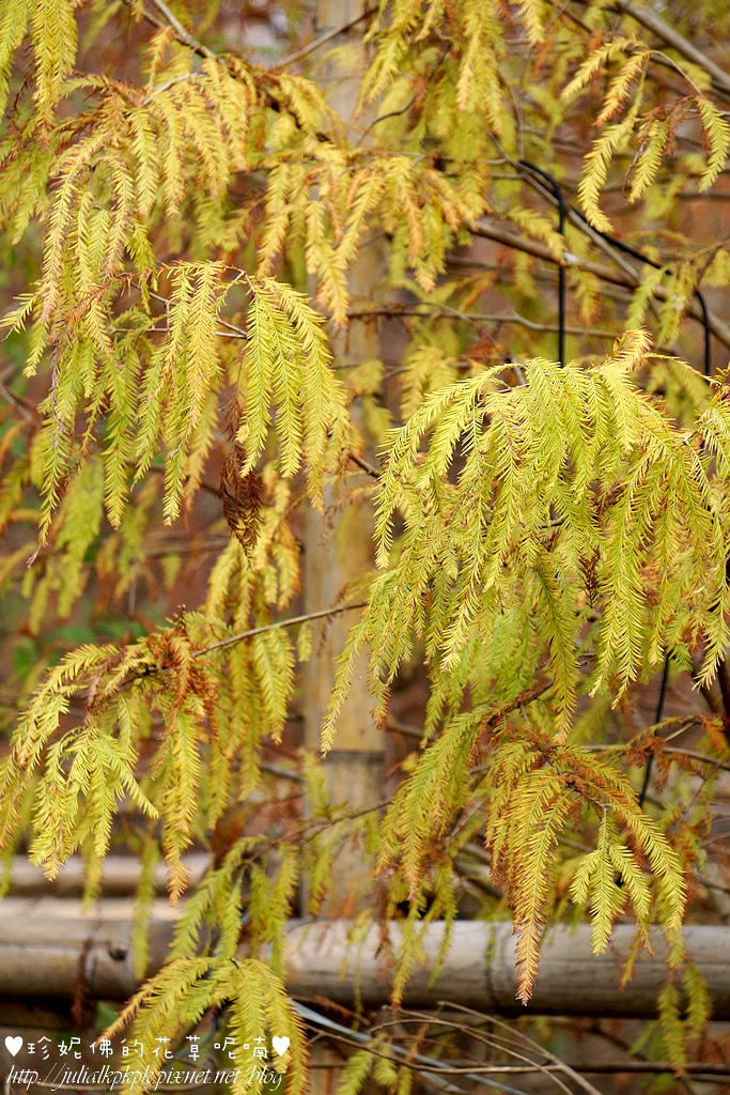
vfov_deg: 13.0
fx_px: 4789
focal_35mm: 158
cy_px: 548
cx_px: 365
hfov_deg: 8.7
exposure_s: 1/200
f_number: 5.6
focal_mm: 105
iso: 100
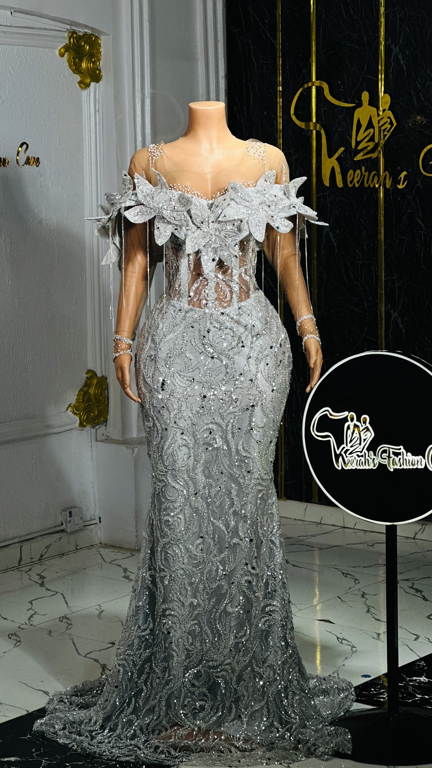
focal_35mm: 84
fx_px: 1710
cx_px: 206
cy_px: 384
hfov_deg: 14.4
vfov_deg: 25.3
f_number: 2.8
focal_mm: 9
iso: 20
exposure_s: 1/145
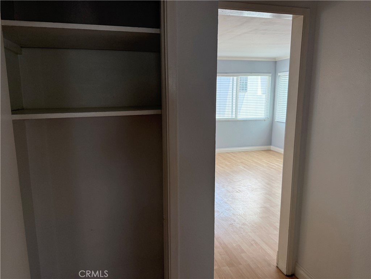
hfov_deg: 71.6
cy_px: 140
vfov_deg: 56.8
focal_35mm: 24
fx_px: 257
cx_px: 186
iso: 200
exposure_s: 1/226
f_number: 1.78
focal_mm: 6.76
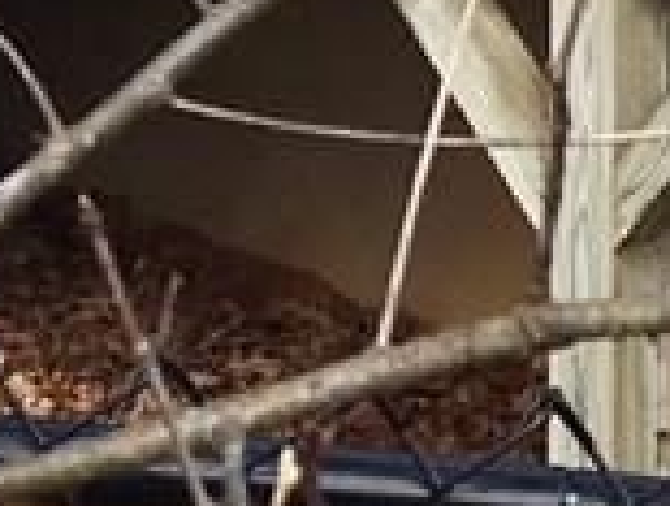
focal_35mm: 191
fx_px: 3705
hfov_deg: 8.9
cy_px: -947
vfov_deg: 7.1
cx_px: 1803
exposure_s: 1/625
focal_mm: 4.15
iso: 25
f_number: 2.2
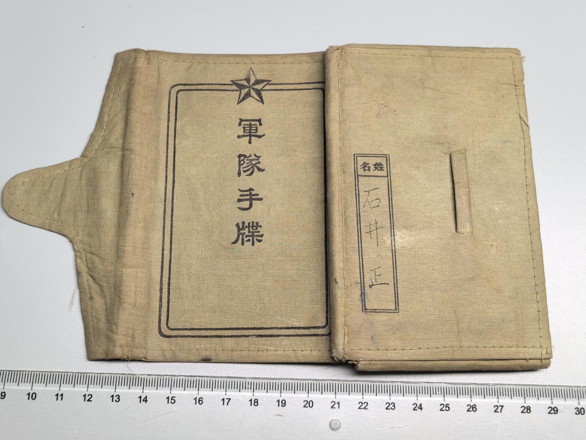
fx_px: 626
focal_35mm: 37
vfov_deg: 38.7
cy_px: 220
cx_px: 293
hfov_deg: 50.1
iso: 64
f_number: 2
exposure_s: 1/100
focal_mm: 5.75
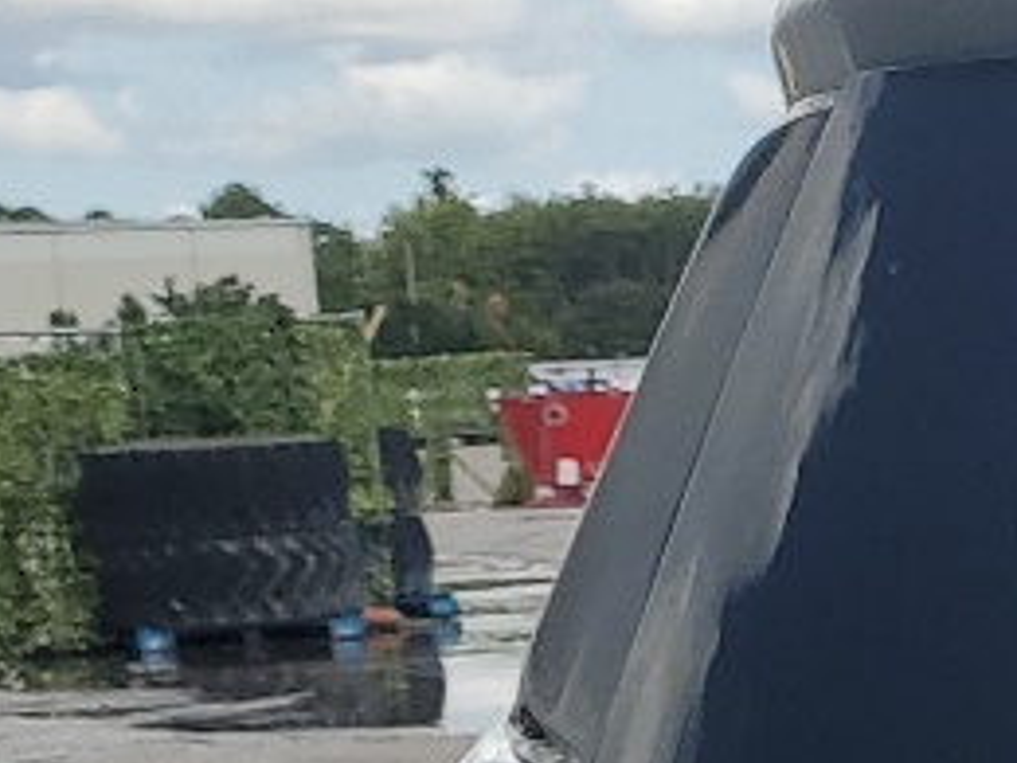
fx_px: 4701
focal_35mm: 160
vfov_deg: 9.0
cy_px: 1244
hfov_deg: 11.0
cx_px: 2147
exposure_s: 1/3333
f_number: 1.5
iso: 50
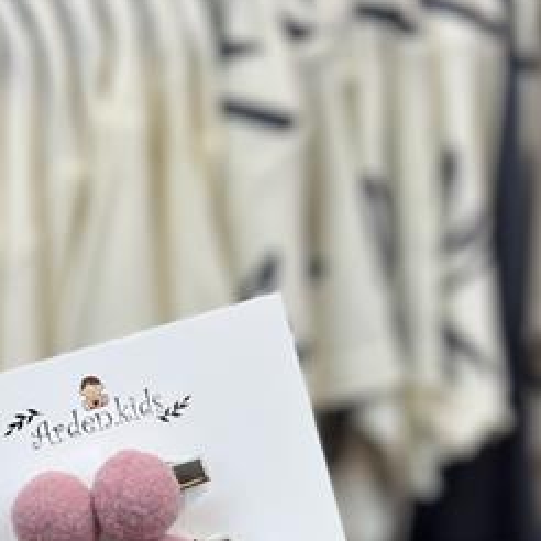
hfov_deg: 18.7
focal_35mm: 92
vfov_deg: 18.3
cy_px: 573
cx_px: 106
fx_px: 1627
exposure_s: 1/168
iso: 64
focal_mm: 6.86
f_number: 1.78
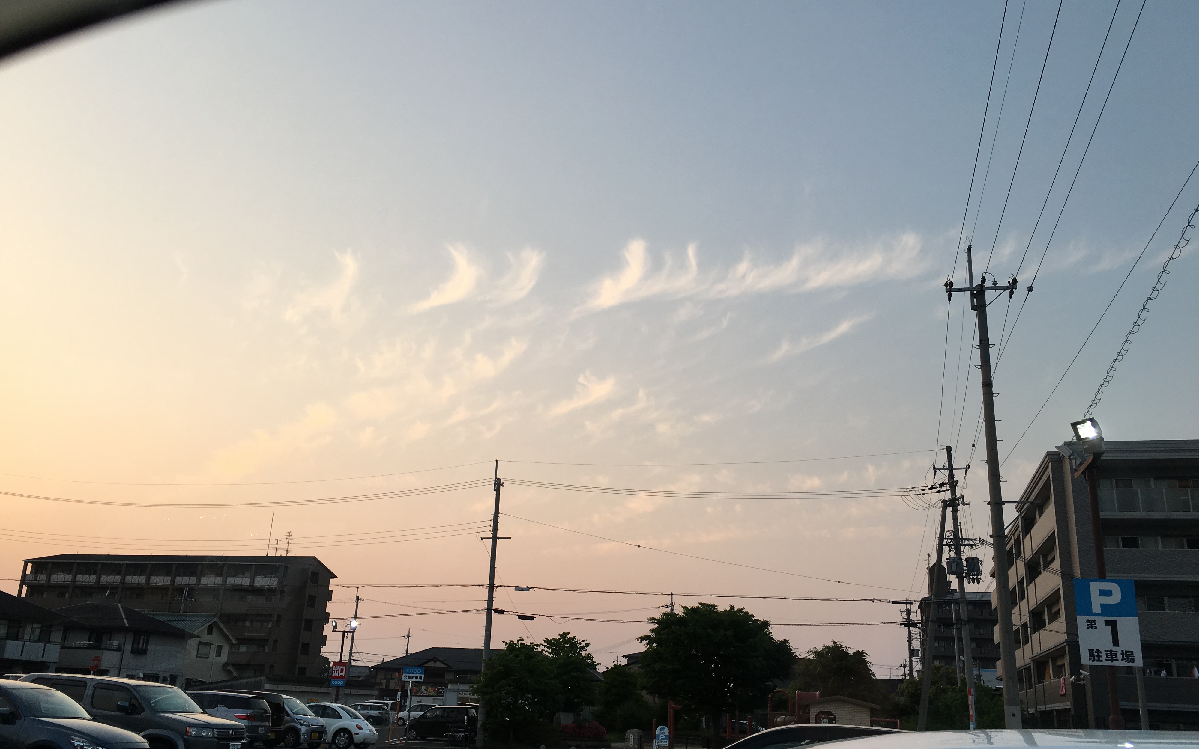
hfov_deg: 61.2
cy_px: 387
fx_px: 1013
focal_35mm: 31
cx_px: 603
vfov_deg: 40.6
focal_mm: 4.15
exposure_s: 1/227
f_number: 2.2
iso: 25
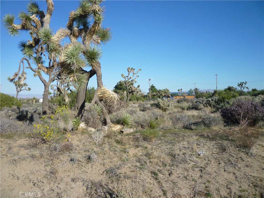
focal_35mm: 29
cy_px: 99
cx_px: 132
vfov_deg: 48.2
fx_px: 221
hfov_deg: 61.7
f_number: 4.5
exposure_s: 1/800
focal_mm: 5.2
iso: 80
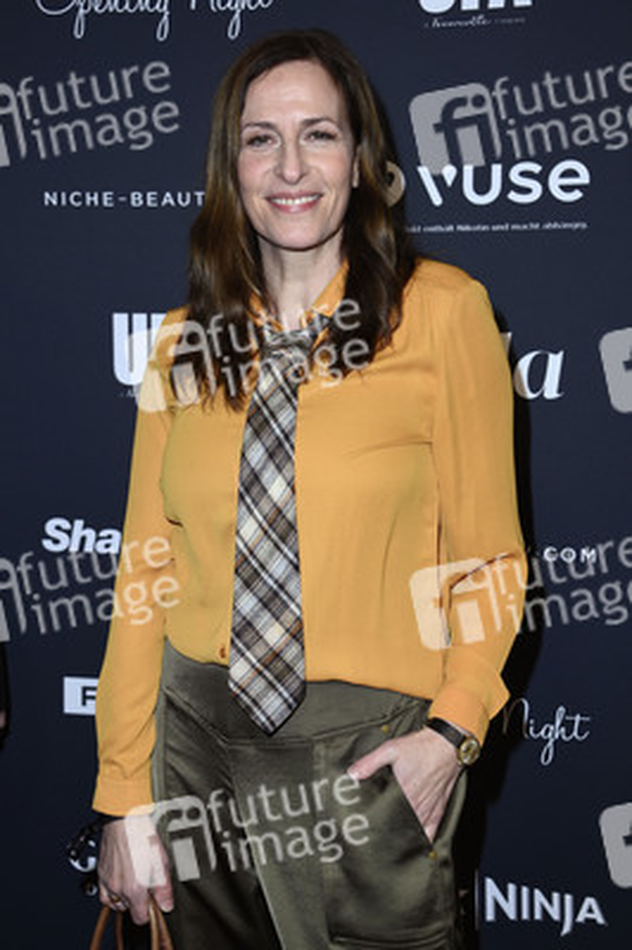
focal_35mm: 58
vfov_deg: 34.5
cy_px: 475
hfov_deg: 23.3
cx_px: 316
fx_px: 1530
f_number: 5.6
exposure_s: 1/250
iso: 400
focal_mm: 58
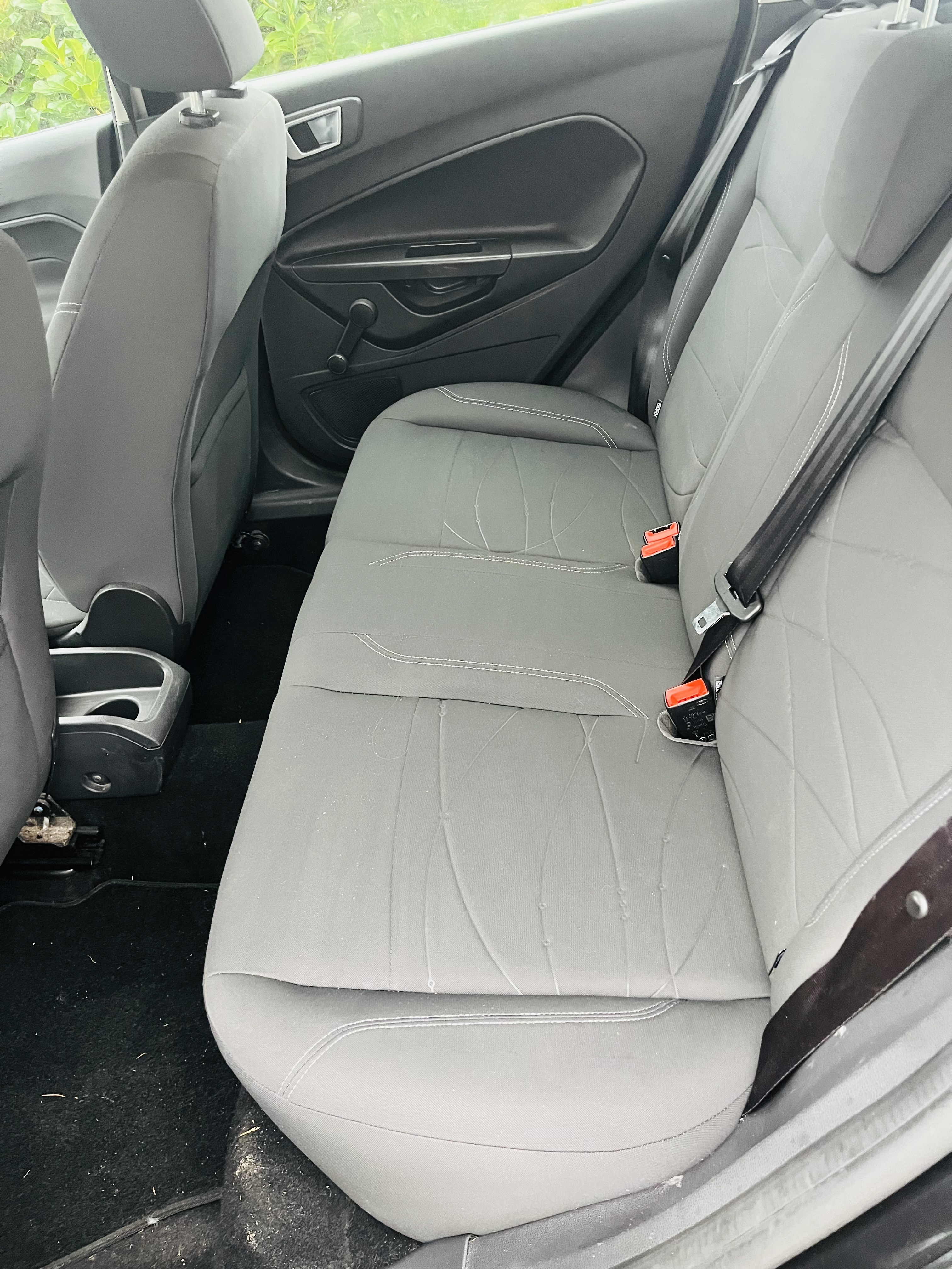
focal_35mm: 26
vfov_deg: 67.3
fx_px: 953
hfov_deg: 53.1
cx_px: 476
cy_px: 634
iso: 500
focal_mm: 5.1
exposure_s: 1/46
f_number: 1.6
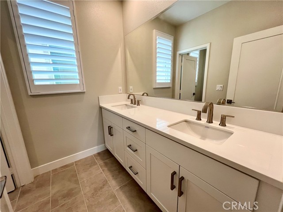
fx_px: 106
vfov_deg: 89.9
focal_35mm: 13
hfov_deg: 106.2
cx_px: 142
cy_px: 106
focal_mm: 1.57
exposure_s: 1/120
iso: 100
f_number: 1.8
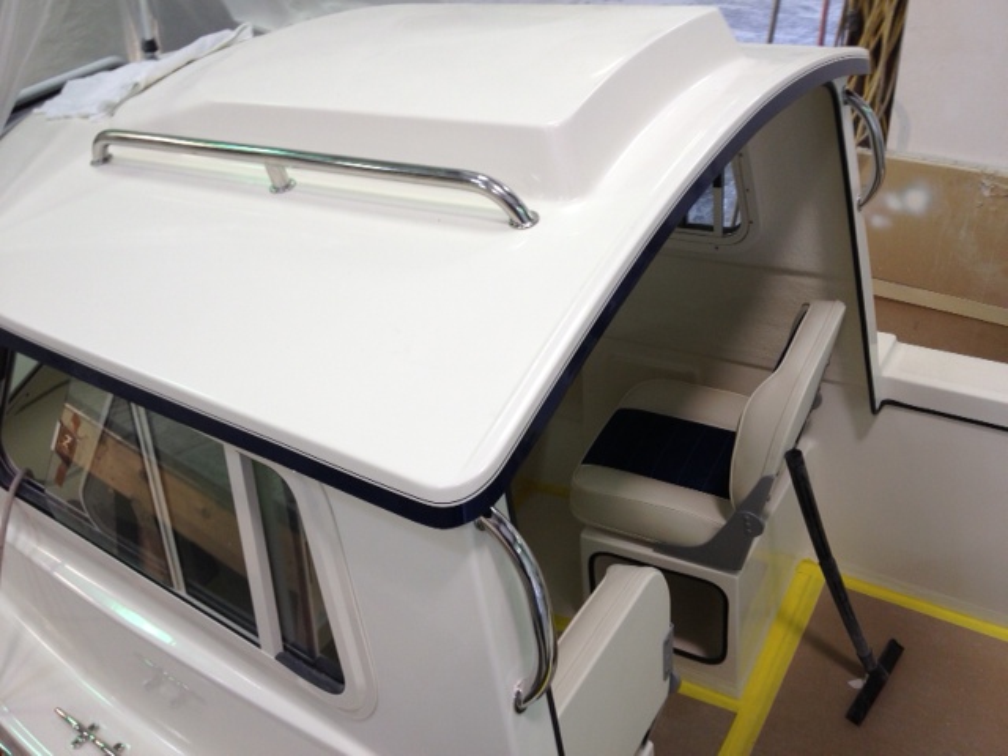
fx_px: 1019
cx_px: 504
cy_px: 378
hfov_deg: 52.6
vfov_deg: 40.7
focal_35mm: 35
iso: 64
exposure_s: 1/40
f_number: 2.4
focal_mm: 4.28
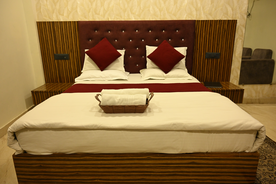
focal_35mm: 26
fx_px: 199
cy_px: 92
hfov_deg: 69.4
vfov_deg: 49.6
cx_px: 138
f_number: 4.5
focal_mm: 26
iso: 2500
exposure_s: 1/160
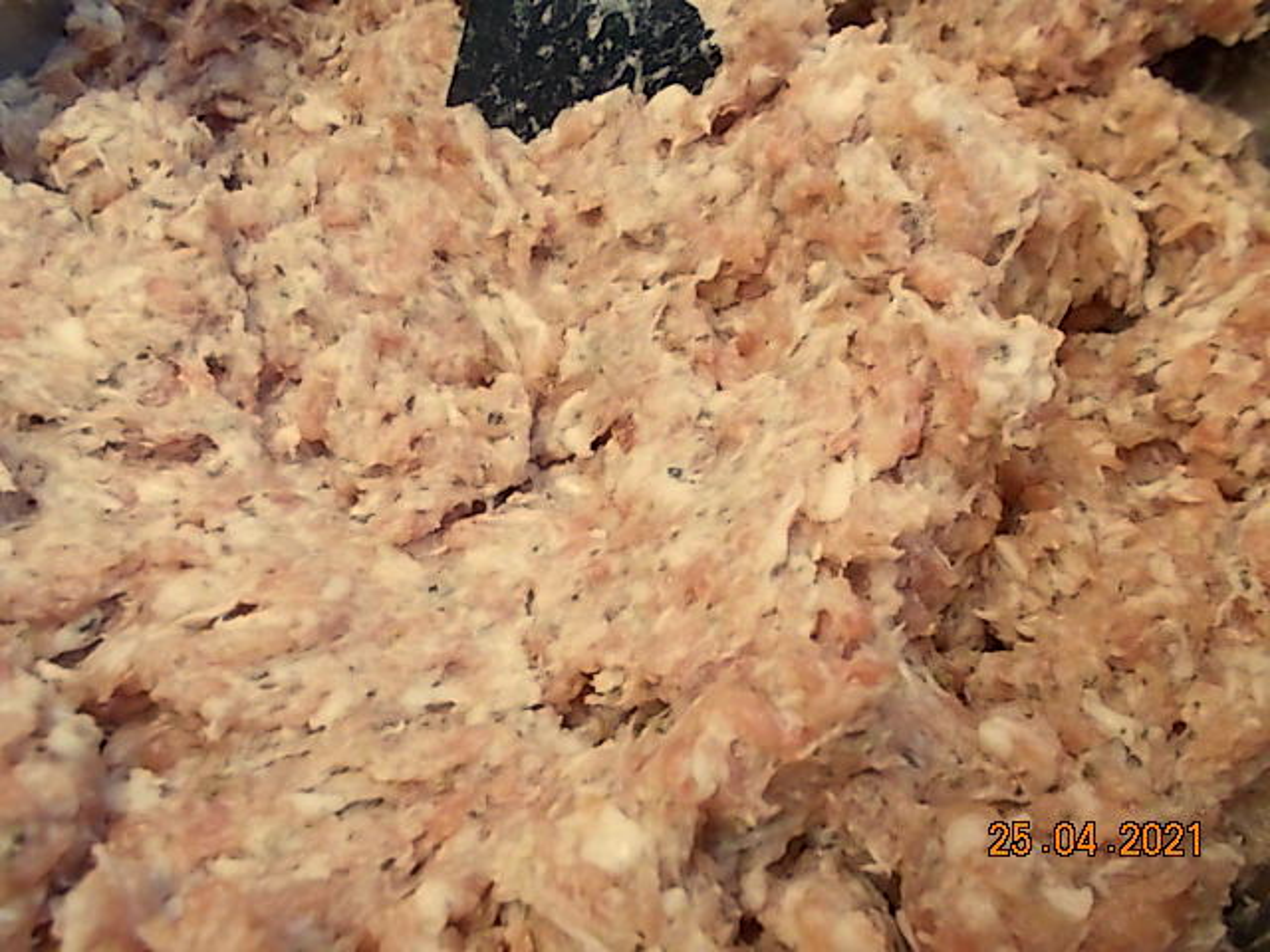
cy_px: 476
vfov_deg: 53.1
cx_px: 635
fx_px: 954
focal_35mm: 26
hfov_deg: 67.3
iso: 160
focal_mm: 4.6
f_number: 3.2
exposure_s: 1/25
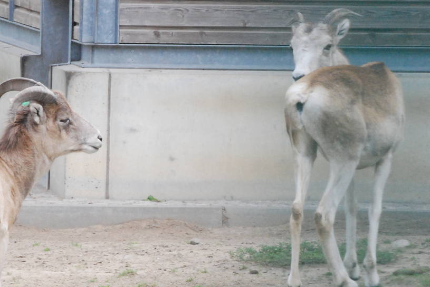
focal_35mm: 648
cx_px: 185
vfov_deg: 2.1
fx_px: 7747
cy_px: 166
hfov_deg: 3.2
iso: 1600
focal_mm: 220
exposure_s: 1/160
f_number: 22
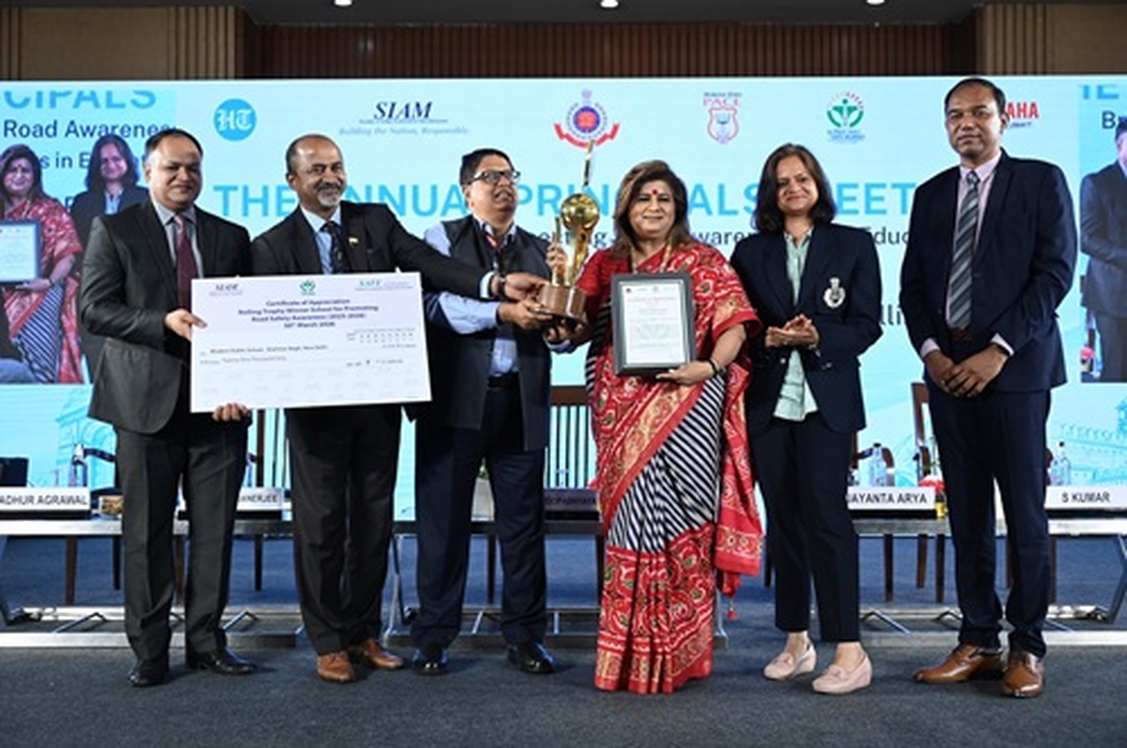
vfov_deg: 32.5
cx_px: 564
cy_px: 374
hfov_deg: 47.5
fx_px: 1282
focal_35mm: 41
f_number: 5
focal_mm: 41
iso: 1000
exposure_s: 1/125
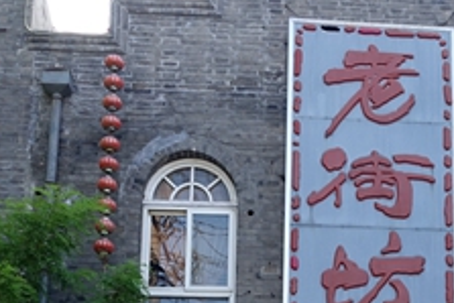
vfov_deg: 14.9
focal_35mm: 86
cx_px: 385
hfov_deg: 23.2
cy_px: 432
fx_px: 1085
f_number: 5.6
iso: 125
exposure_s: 1/80
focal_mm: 8.8
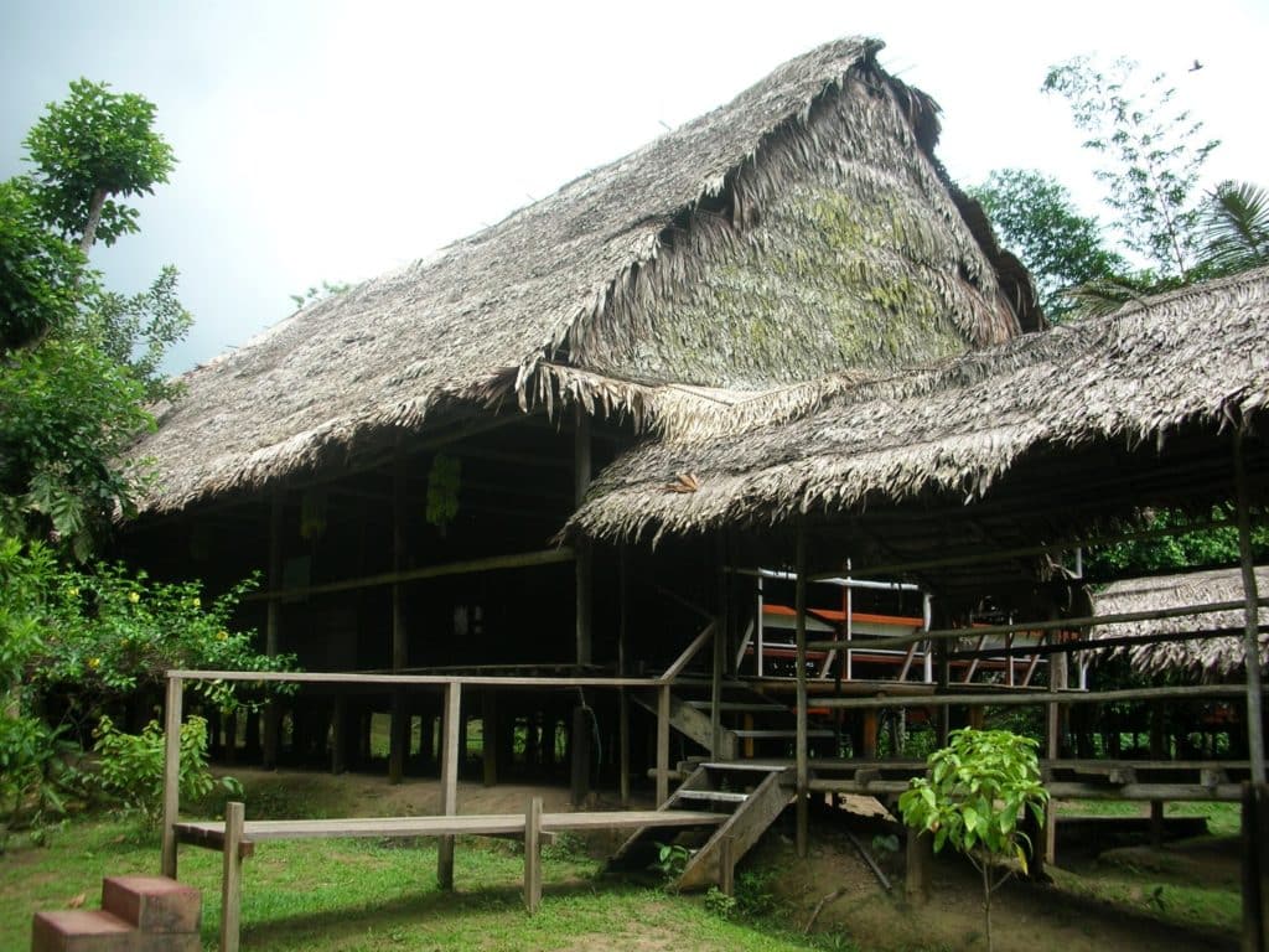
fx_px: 1283
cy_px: 476
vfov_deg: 40.7
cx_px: 634
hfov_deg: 52.6
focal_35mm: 35
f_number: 3
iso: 50
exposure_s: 1/238
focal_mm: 5.8
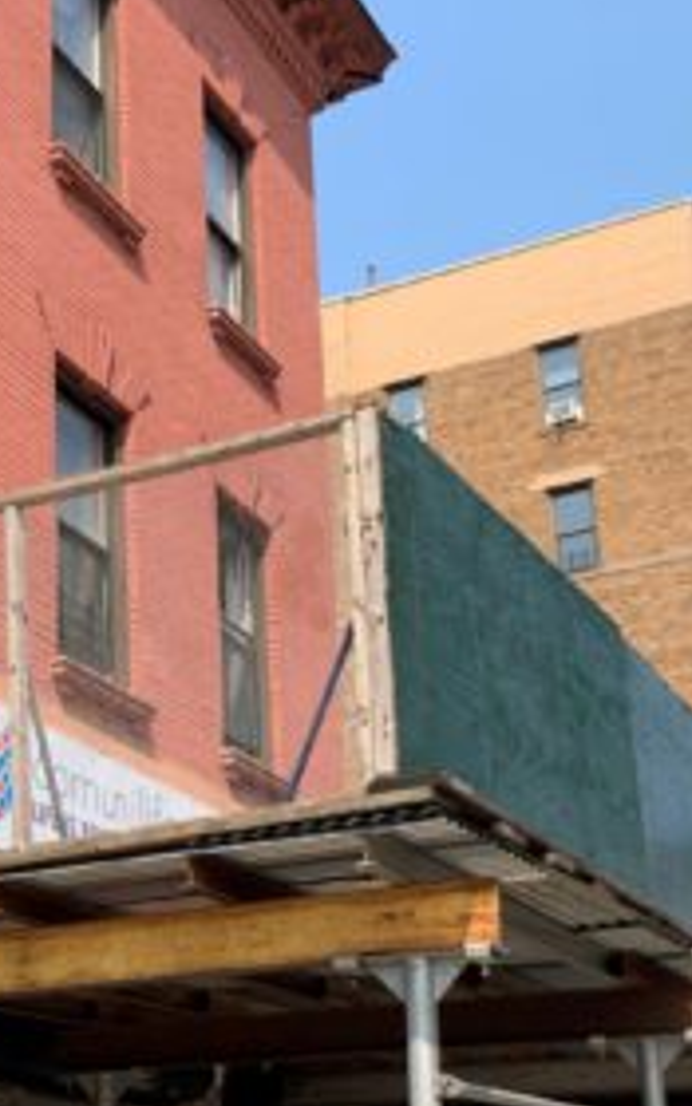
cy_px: 711
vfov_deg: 34.3
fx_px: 1780
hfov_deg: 21.9
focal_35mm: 59
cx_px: 261
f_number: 1.8
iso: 25
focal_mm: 4.25
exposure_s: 1/1427
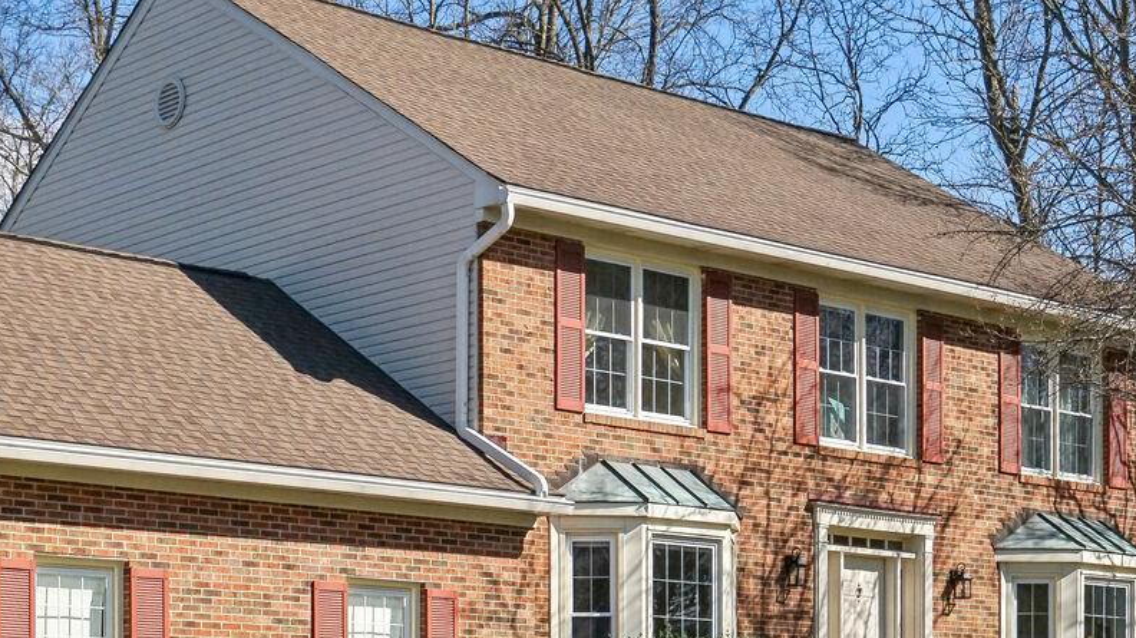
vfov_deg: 14.9
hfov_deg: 26.2
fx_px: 2409
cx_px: 267
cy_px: 573
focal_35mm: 80
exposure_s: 1/2500
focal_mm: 35
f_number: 9
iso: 800
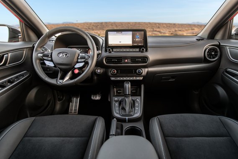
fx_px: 119
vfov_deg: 67.4
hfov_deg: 89.9
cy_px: 80
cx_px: 126
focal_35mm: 18
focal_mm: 17
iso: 200
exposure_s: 1/50
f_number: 4
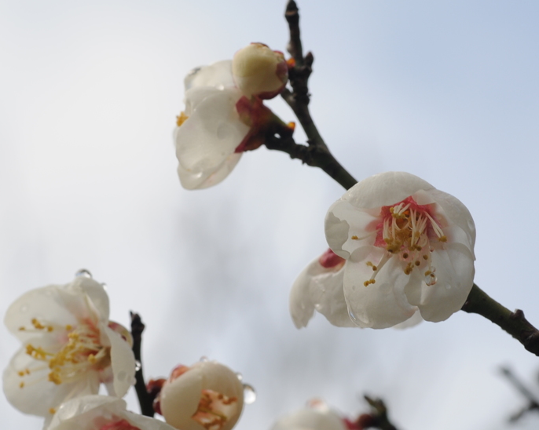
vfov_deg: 8.2
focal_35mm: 189
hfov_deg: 10.2
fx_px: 3013
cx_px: 252
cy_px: 169
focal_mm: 90
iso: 200
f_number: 13
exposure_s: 1/320
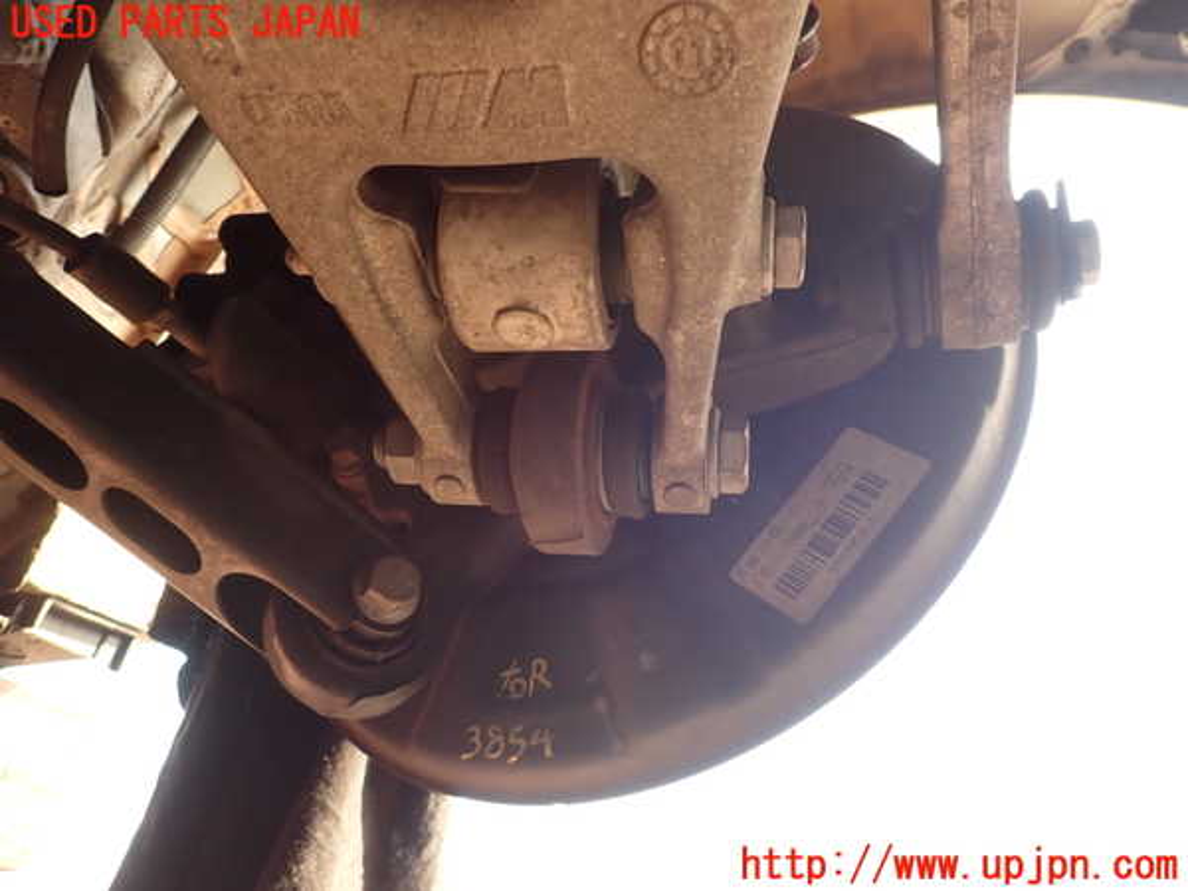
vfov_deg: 54.9
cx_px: 594
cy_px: 446
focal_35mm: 25
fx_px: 858
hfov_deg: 69.4
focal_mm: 4.5
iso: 100
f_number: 2.8
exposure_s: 1/80
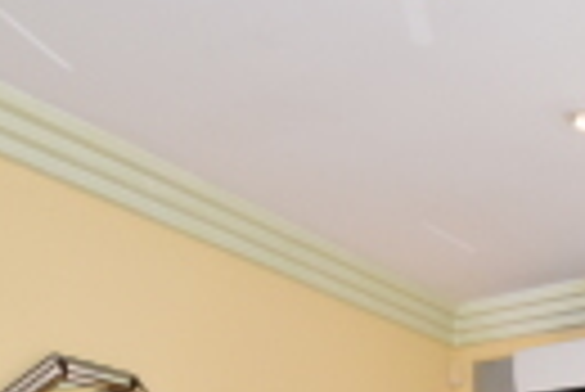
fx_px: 960
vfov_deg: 18.2
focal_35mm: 59
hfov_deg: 29.7
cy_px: 710
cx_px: 680
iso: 800
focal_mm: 10
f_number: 8
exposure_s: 1/80
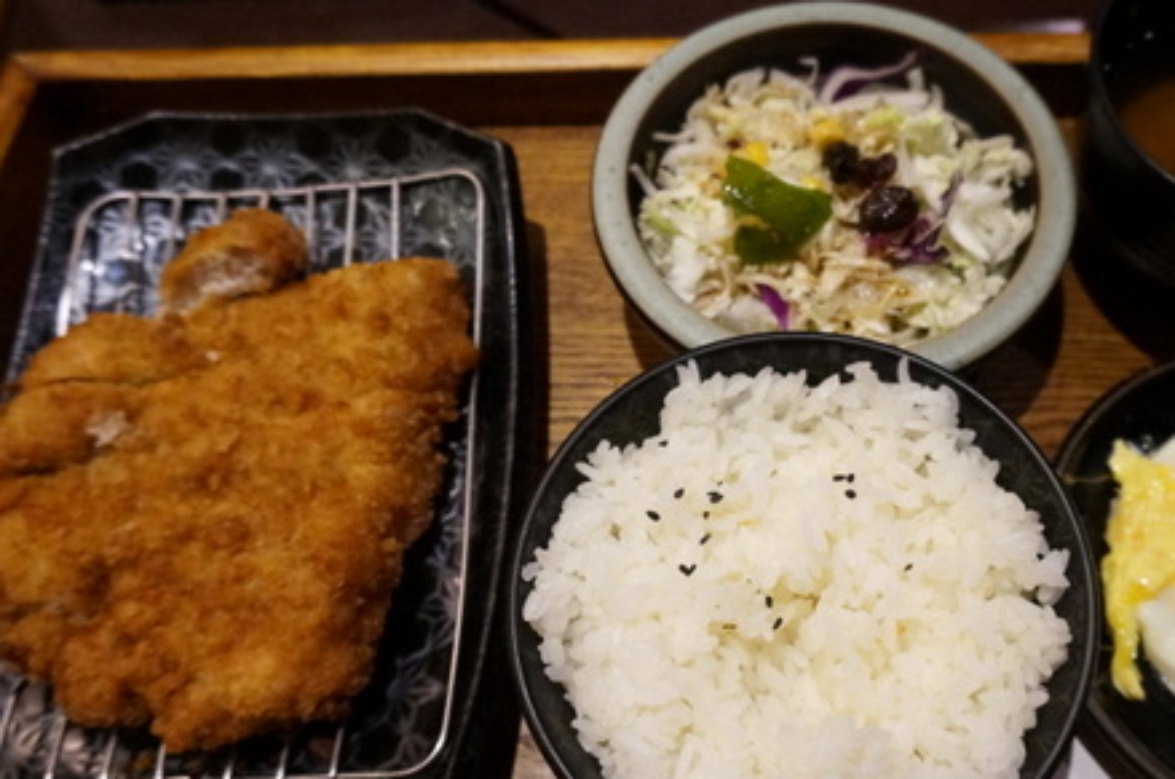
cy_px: 435
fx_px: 1140
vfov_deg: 37.7
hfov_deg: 54.0
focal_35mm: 35
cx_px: 720
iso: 2500
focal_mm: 16
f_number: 4
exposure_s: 1/60
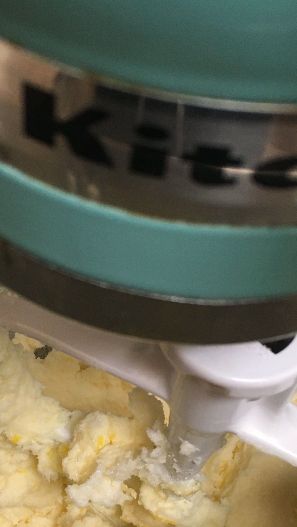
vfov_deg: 37.6
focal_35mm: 55
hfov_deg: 21.6
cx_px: 75
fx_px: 770
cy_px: 329
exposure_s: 1/30
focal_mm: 4.15
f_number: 2.2
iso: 160
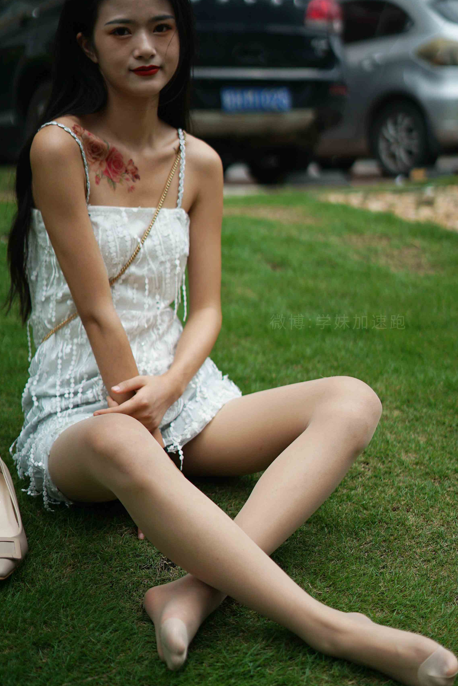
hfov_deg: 21.9
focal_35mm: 62
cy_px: 333
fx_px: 1181
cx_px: 224
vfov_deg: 32.4
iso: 200
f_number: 1.8
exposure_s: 1/6400
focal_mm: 50
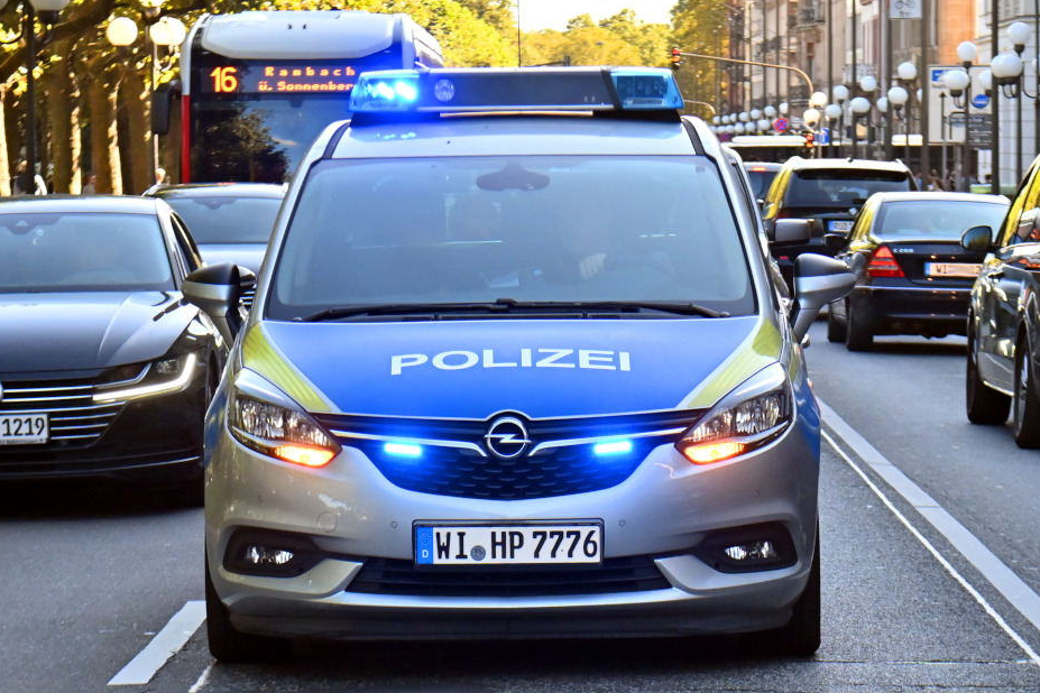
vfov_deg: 19.2
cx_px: 516
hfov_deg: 28.5
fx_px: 2051
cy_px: 346
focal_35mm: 71
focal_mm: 70
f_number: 6.3
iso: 800
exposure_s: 1/1000
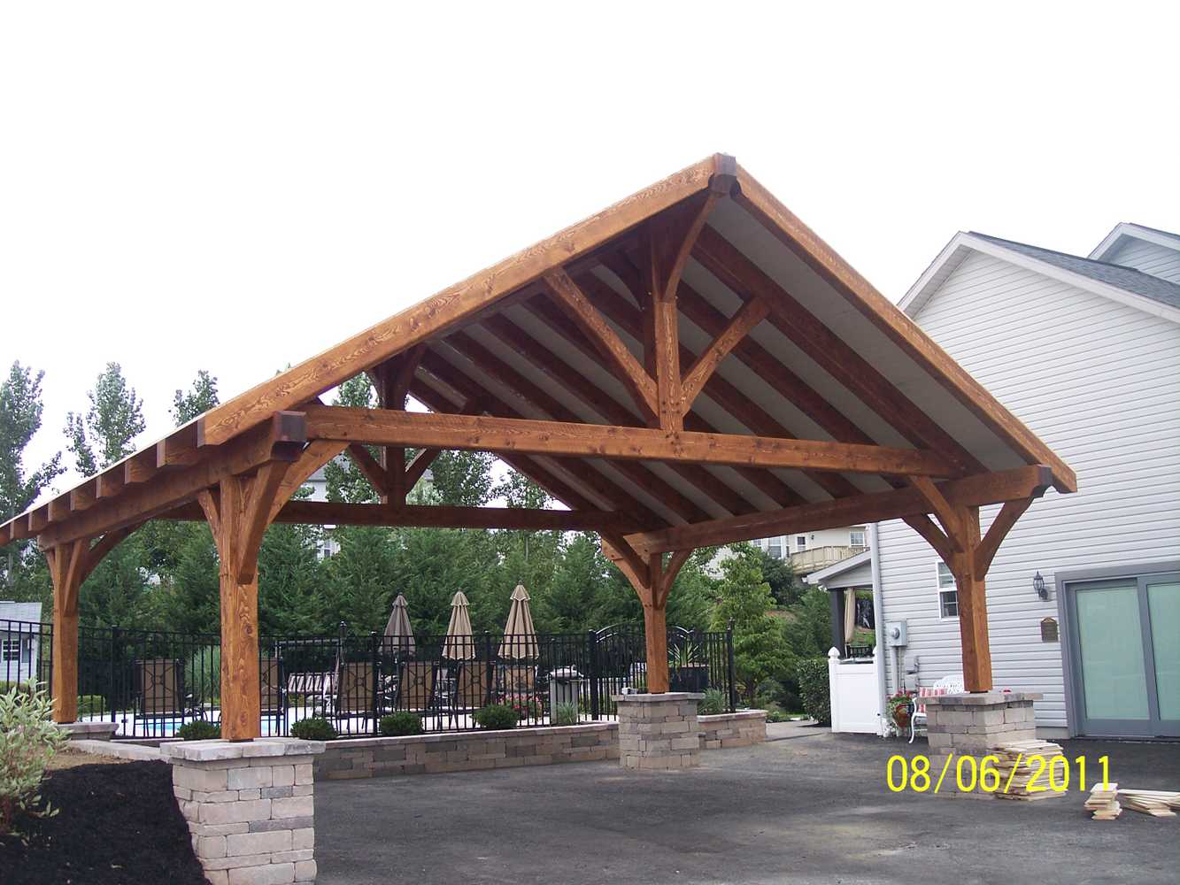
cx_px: 590
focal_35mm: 39
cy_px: 442
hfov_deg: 47.9
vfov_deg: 36.8
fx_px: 1330
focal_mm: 8
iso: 100
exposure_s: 1/125
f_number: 3.4
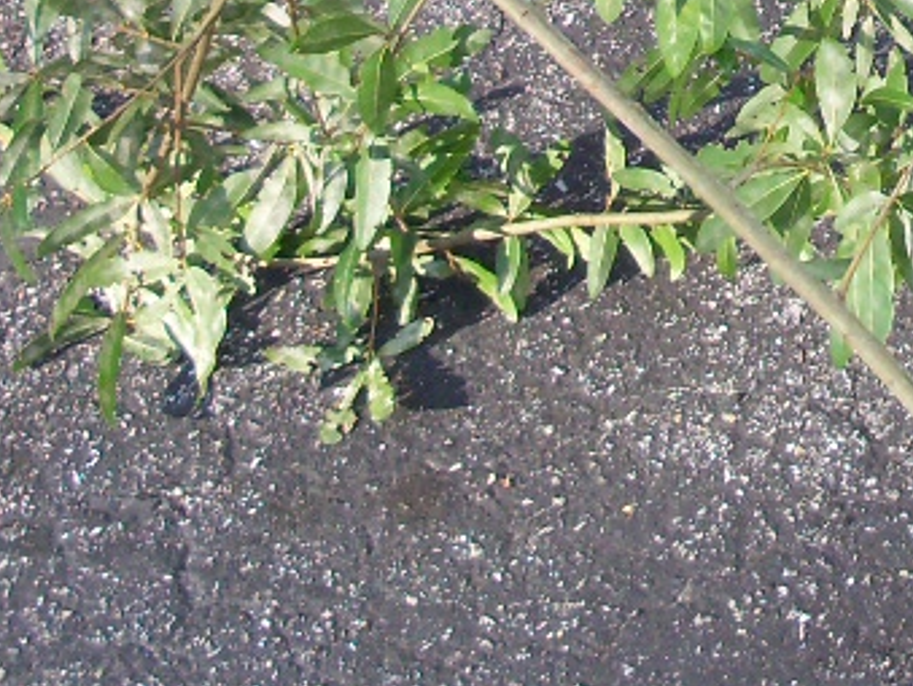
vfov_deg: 10.7
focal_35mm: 132
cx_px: 1252
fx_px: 3485
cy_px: -430
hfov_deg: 14.2
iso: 64
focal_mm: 6.3
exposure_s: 1/125
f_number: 3
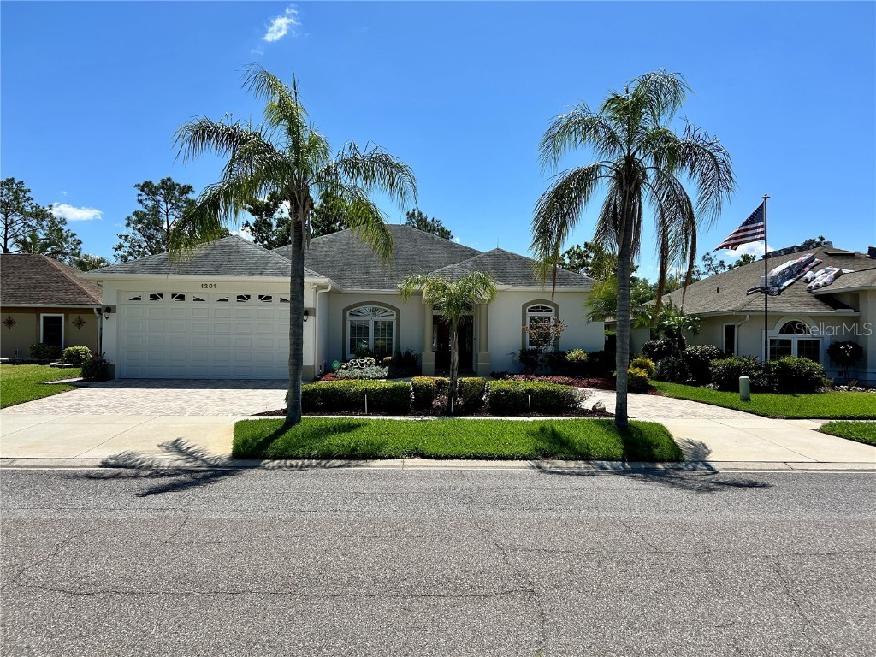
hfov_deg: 67.3
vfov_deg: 53.1
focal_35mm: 26
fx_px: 658
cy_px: 328
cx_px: 438
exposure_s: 1/5319
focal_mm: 5.7
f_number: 1.5
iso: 50
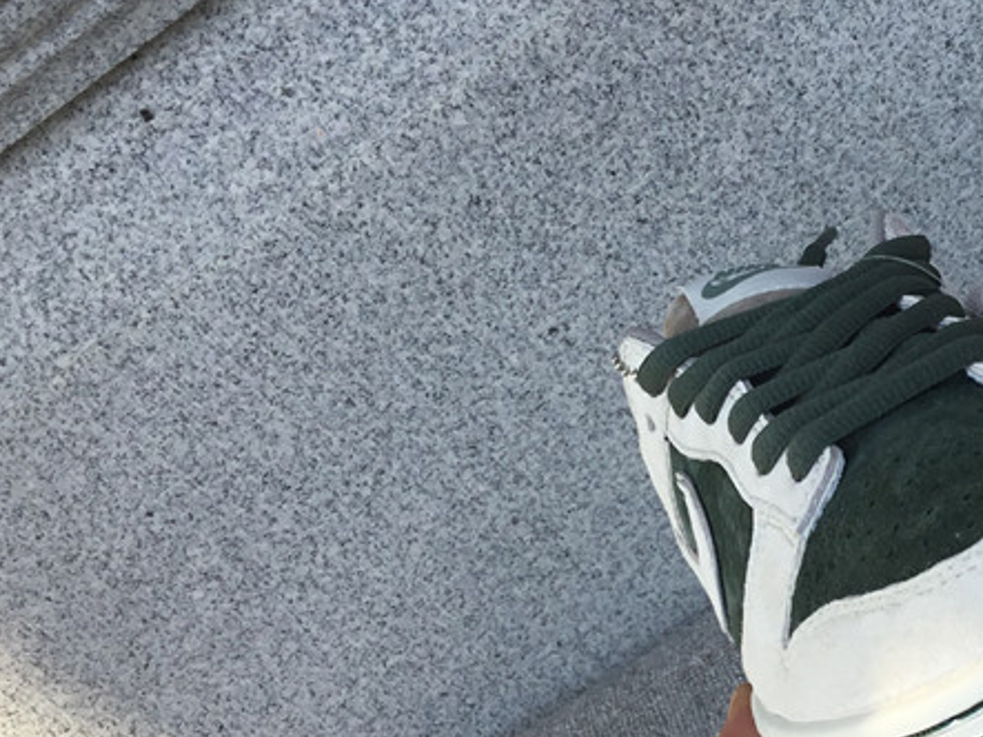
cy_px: 458
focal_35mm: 63
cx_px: 837
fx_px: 1789
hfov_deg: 29.7
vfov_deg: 23.2
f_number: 2.4
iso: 25
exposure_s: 1/525
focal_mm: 3.3
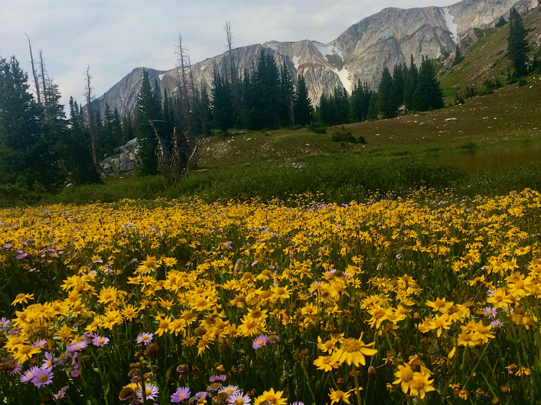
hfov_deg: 40.3
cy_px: 207
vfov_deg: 30.9
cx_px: 309
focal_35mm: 47
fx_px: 735
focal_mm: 4.15
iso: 25
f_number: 2.2
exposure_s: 1/2481
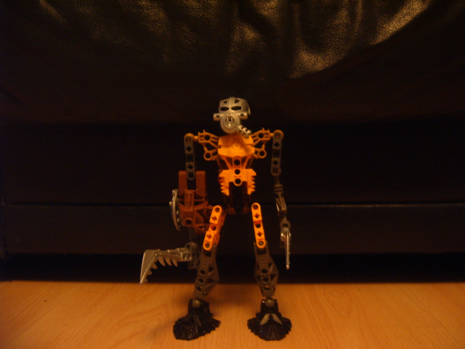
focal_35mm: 37
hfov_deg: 50.1
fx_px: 497
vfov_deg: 38.7
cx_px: 232
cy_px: 174
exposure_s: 1/2
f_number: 2.9
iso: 141
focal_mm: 6.2
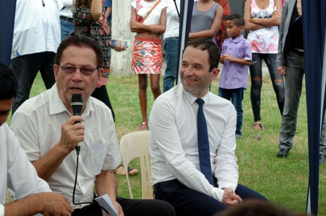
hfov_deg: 19.5
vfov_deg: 13.0
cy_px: 108
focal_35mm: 105
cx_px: 163
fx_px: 949
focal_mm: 70
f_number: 8
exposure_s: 1/320
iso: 400
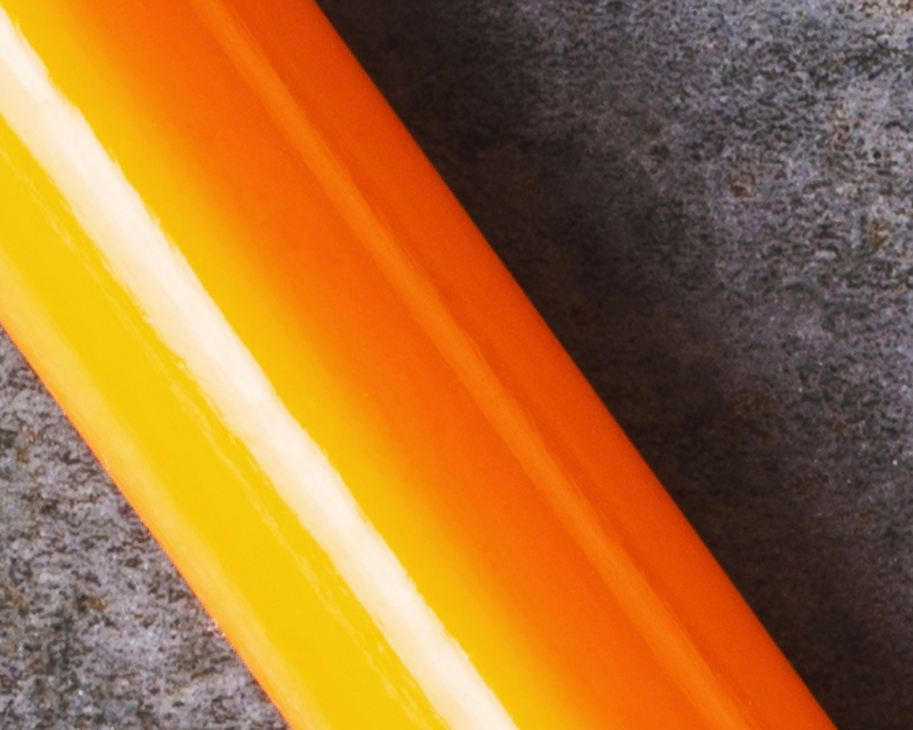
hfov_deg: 1.5
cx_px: 1960
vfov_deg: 1.2
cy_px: 1968
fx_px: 34231
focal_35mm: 1267
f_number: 14
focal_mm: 150
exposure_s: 1/160
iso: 100
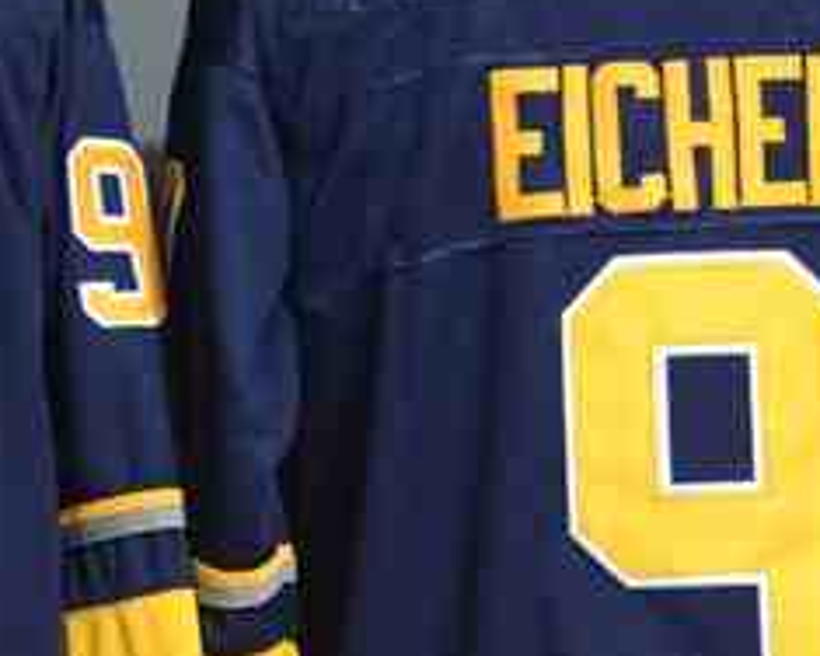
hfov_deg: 11.5
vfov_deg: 9.2
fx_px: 4067
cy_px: 433
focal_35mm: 168
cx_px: 199
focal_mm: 35
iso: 4000
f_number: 4.2
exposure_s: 1/15
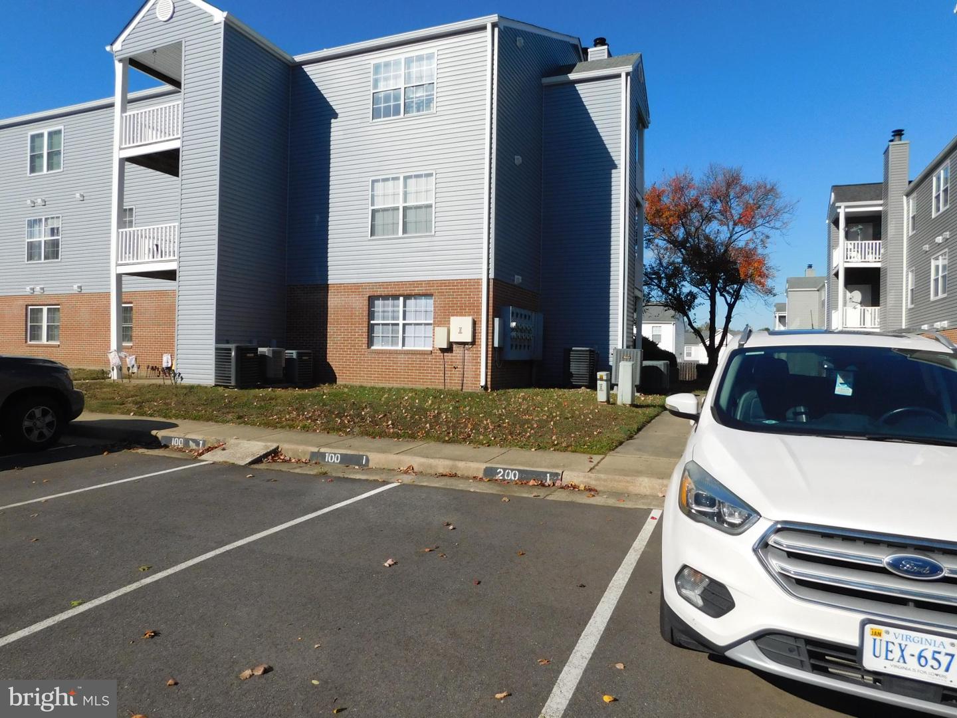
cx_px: 478
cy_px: 359
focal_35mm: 23
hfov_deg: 73.9
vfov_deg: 58.9
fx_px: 636
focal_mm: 4
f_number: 6
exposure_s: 1/800
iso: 125
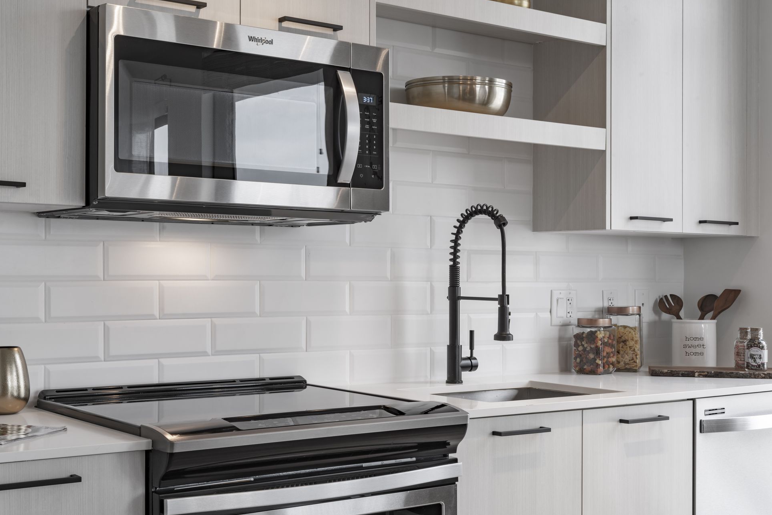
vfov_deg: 26.0
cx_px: 375
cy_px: 265
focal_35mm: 52
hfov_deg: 38.2
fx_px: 1115
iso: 64
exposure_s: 1
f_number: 14
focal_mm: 50
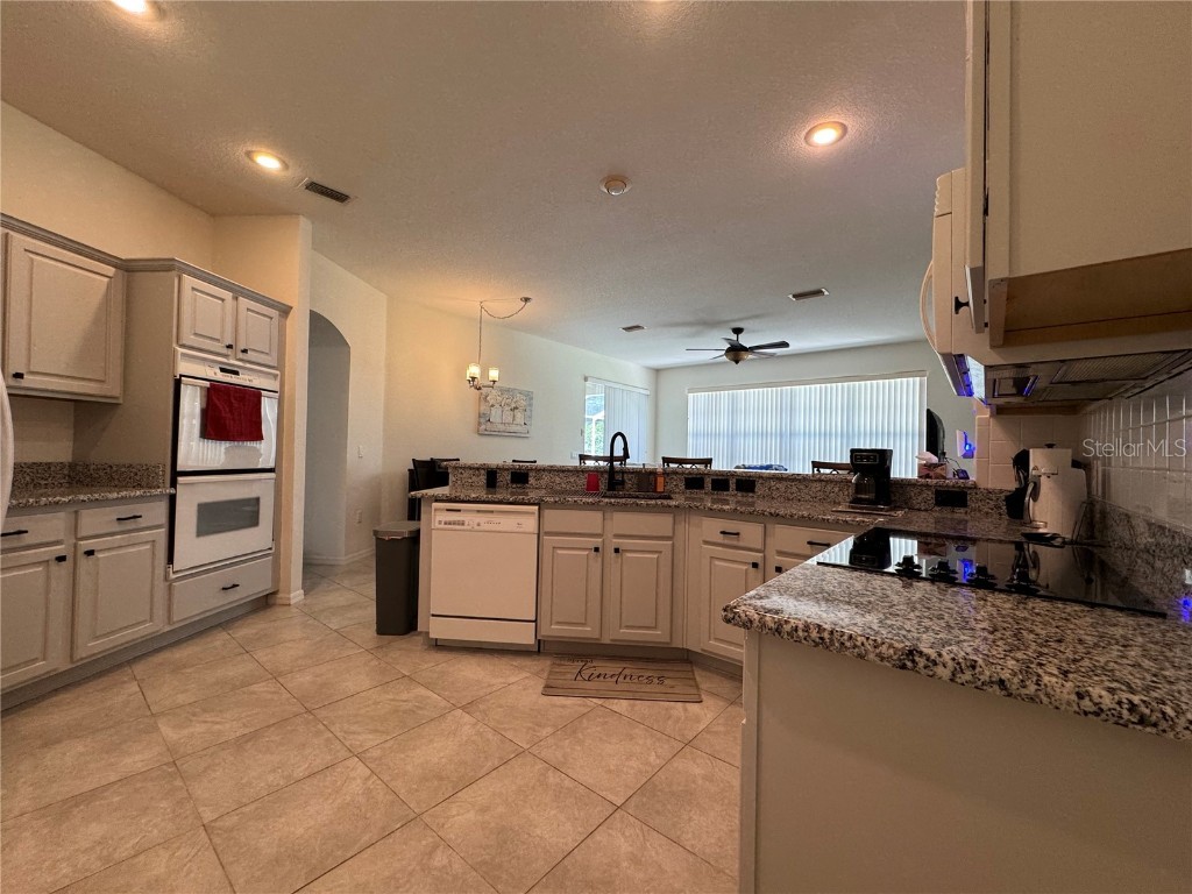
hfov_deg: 102.1
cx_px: 596
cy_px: 447
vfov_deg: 85.7
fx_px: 482
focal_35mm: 14
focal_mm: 2.22
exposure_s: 1/120
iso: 160
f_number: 2.2
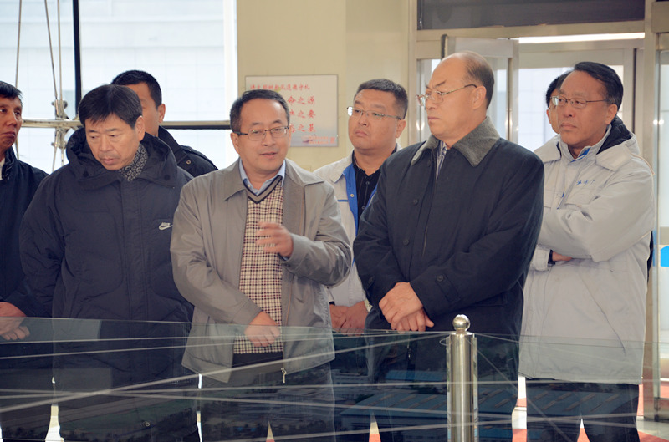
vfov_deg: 10.1
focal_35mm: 135
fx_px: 2502
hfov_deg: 15.2
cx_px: 334
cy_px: 221
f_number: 5.6
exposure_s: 1/60
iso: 400
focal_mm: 90
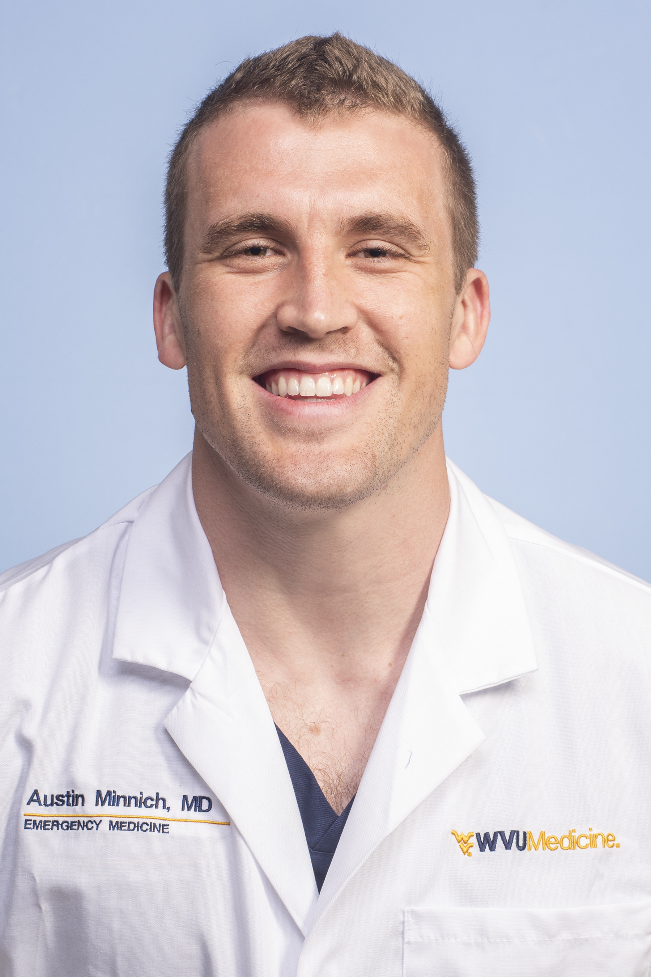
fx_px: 2170
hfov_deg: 17.1
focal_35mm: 80
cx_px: 326
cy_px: 488
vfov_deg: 25.4
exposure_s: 1/200
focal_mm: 80
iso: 50
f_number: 8
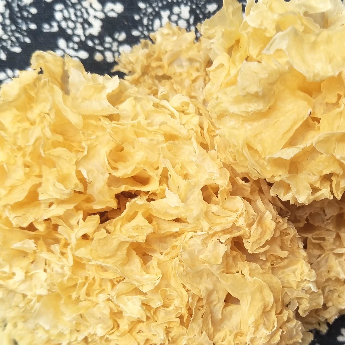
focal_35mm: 47
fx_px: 530
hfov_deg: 35.5
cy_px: 200
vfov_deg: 36.0
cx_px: 247
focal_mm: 4.1
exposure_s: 1/33
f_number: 1.7
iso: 136
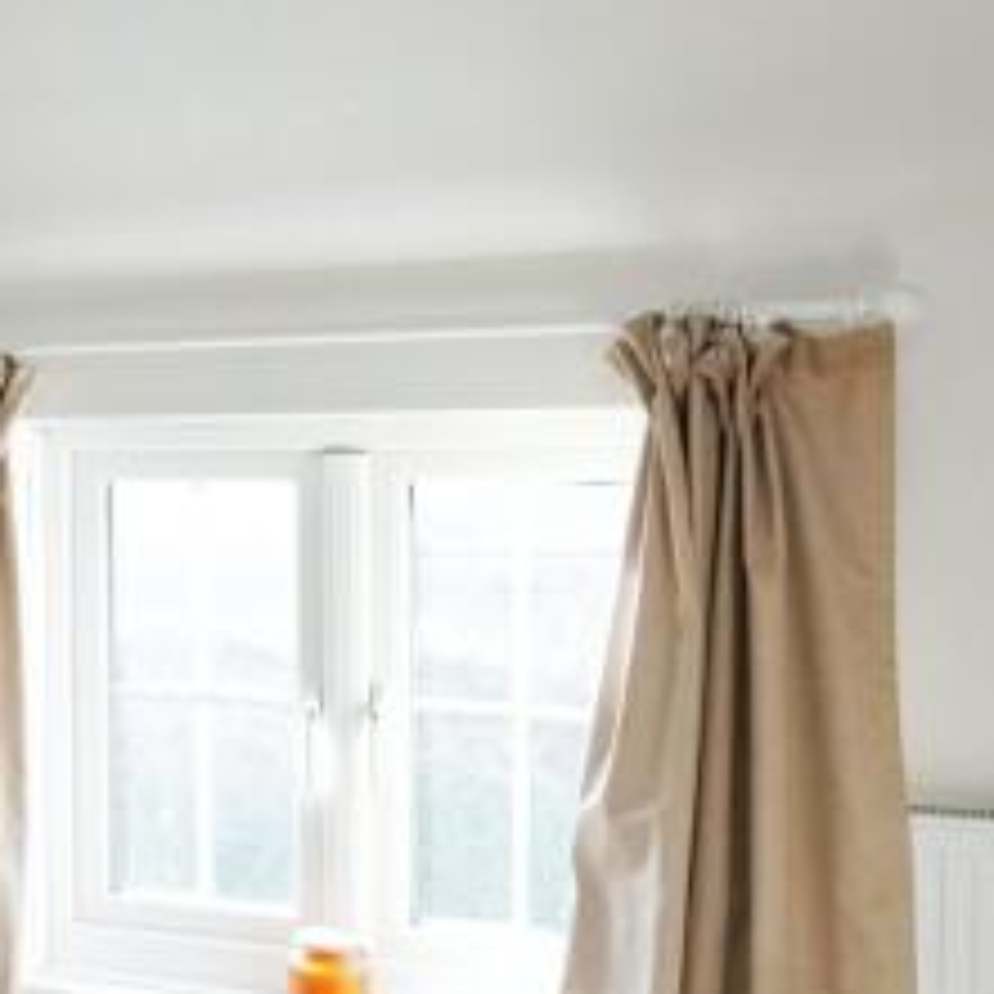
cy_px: 510
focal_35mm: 63
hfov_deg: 23.5
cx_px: -360
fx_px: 2047
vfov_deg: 27.3
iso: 2000
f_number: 7.1
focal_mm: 16
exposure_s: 1/160
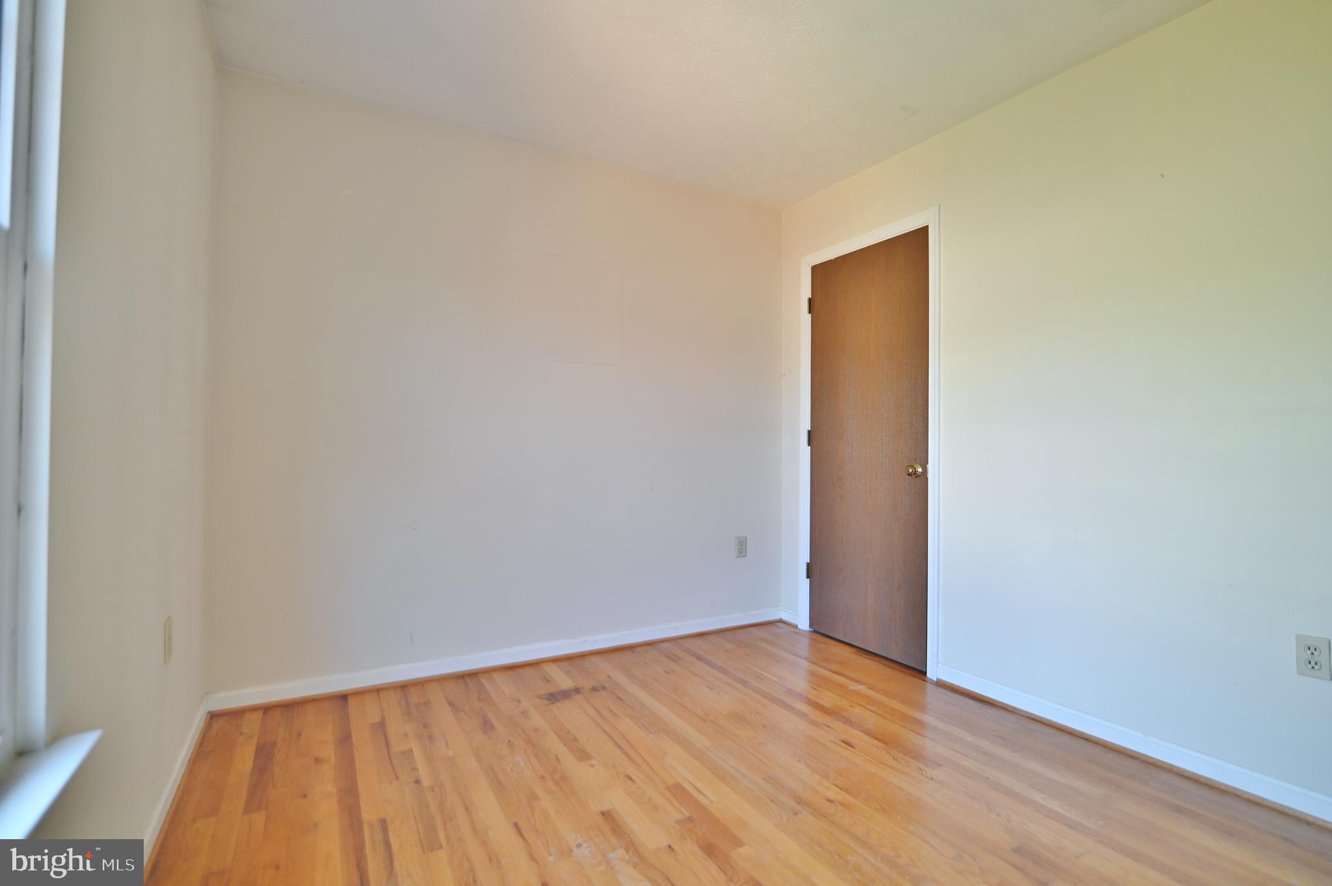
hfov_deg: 96.8
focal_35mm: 16
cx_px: 666
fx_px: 592
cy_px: 443
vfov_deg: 73.7
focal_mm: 16
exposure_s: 1/125
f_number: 2.8
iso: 640
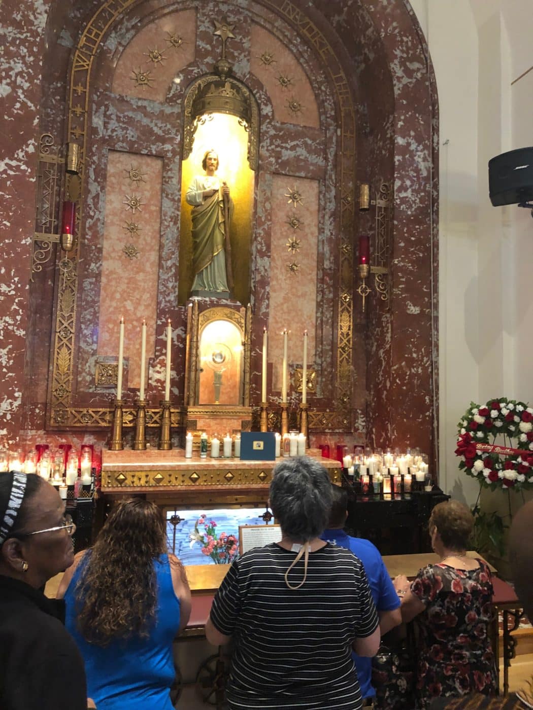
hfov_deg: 49.7
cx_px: 266
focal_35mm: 28
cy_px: 355
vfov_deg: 63.4
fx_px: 575
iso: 100
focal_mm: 4
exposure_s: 1/5
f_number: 1.8
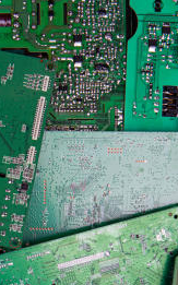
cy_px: 272
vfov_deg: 15.6
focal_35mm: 132
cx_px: -66
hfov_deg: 9.7
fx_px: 1025
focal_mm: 45
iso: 100
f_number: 6.3
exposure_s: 1/250
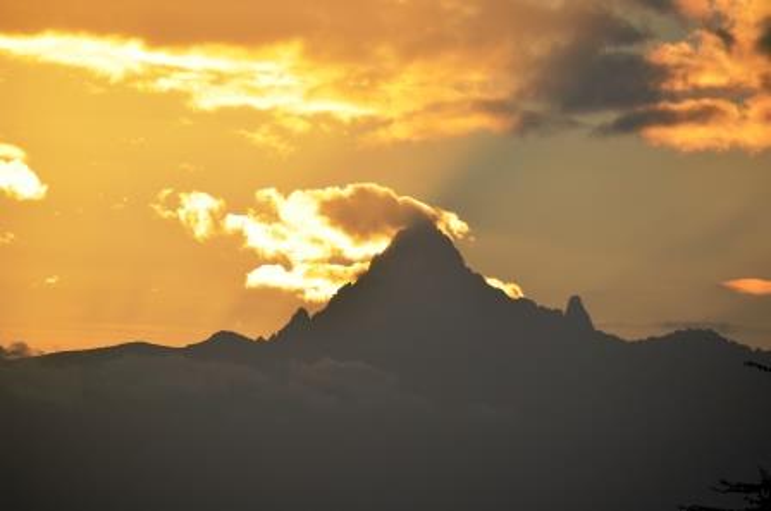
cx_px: 386
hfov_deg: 4.6
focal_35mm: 450
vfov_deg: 3.0
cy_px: 256
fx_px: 9620
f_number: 8
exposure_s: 1/1000
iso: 200
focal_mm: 300
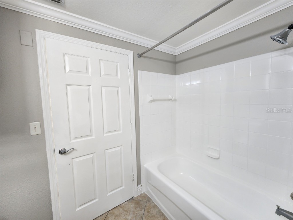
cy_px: 110
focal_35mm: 13
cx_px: 146
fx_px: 110
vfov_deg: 89.9
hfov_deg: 106.2
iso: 100
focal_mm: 2.2
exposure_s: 1/60
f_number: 2.2
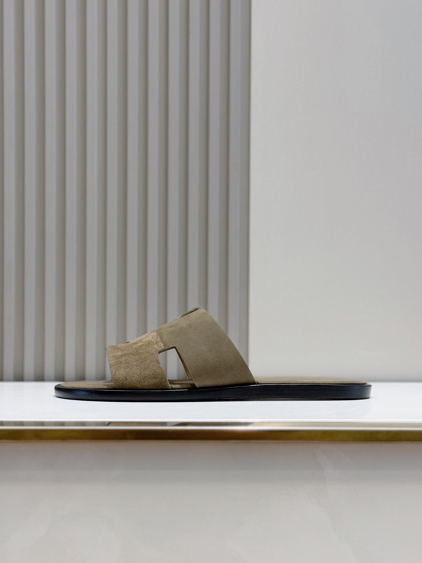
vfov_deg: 39.7
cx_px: 211
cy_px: 282
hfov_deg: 30.3
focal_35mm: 48
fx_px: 780
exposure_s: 1/100
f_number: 1.78
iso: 80
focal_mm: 6.76
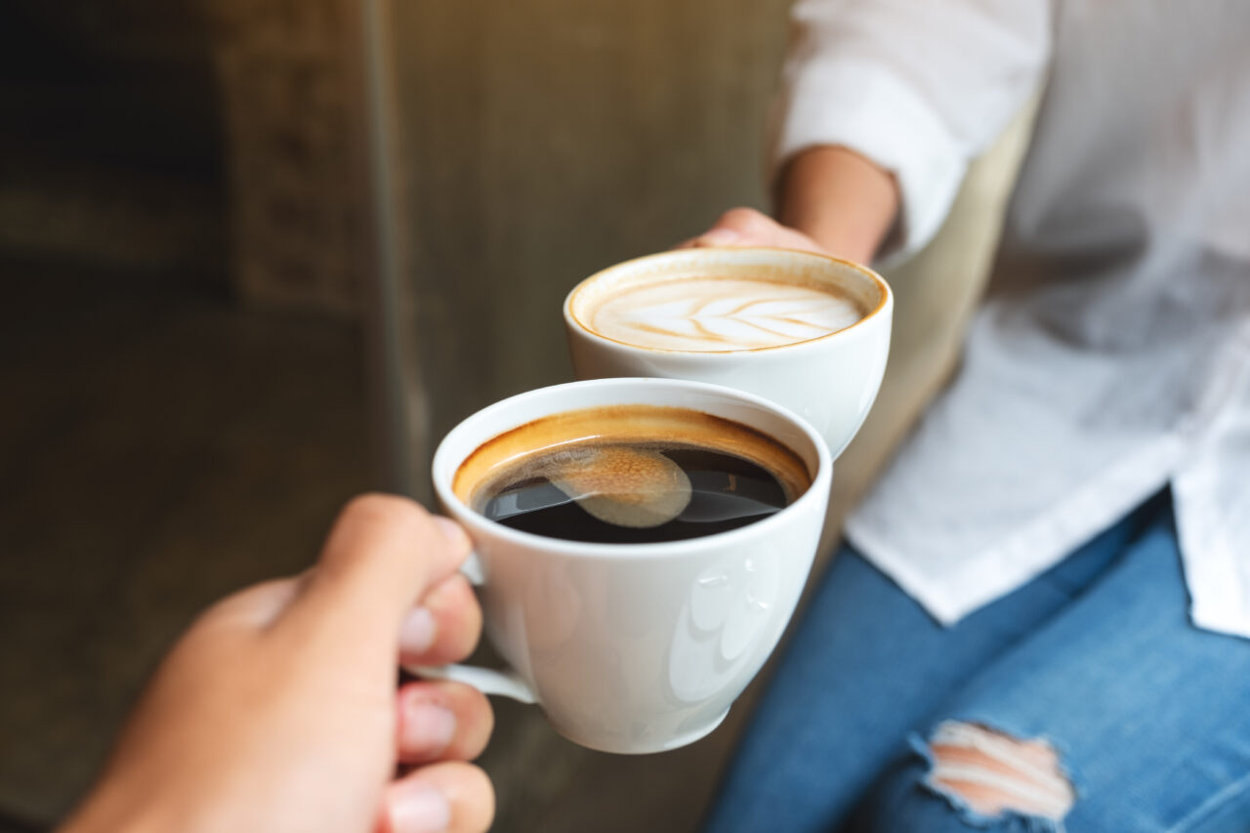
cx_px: 625
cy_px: 416
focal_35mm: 42
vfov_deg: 31.9
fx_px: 1458
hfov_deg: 46.4
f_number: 2.8
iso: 200
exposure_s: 1/160
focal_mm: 28.3
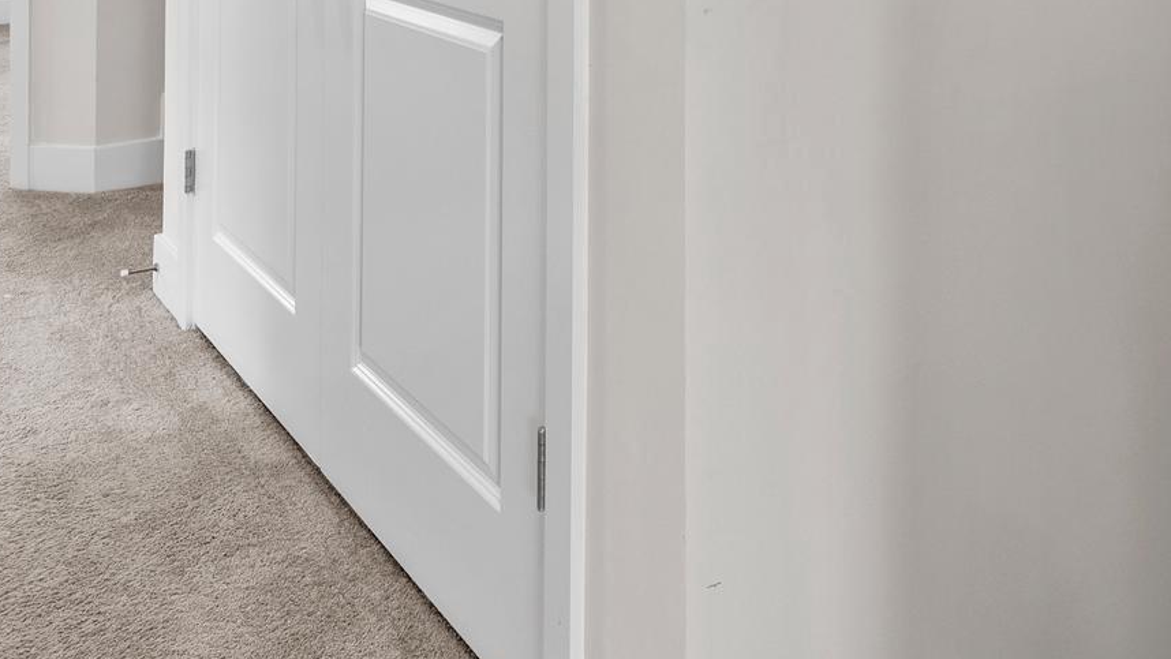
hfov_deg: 50.4
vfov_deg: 25.7
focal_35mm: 40
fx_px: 1242
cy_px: -188
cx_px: 636
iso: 200
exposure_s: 1/2.5
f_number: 10
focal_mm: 16
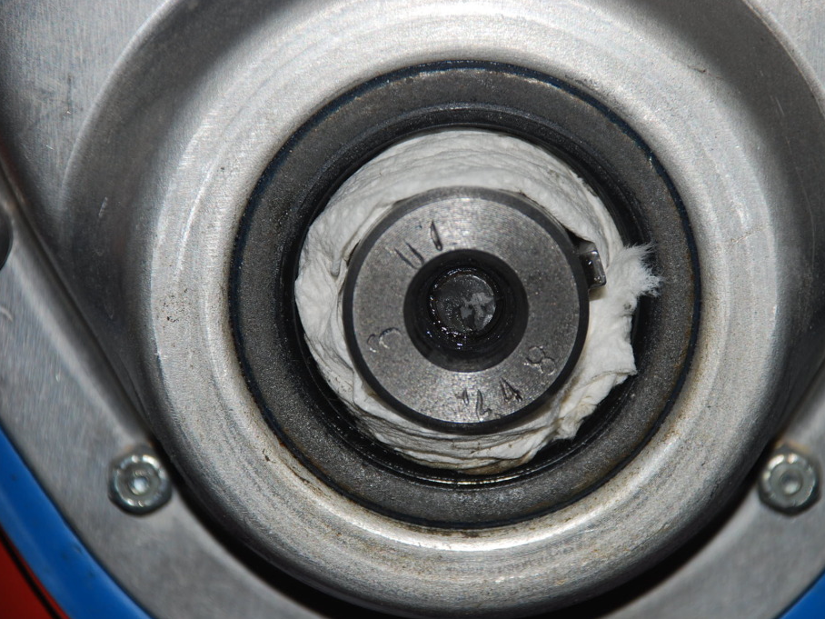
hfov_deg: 9.0
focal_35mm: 220
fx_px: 5232
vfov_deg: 6.8
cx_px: 455
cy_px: 310
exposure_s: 1/125
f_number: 5.6
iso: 100
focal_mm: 135
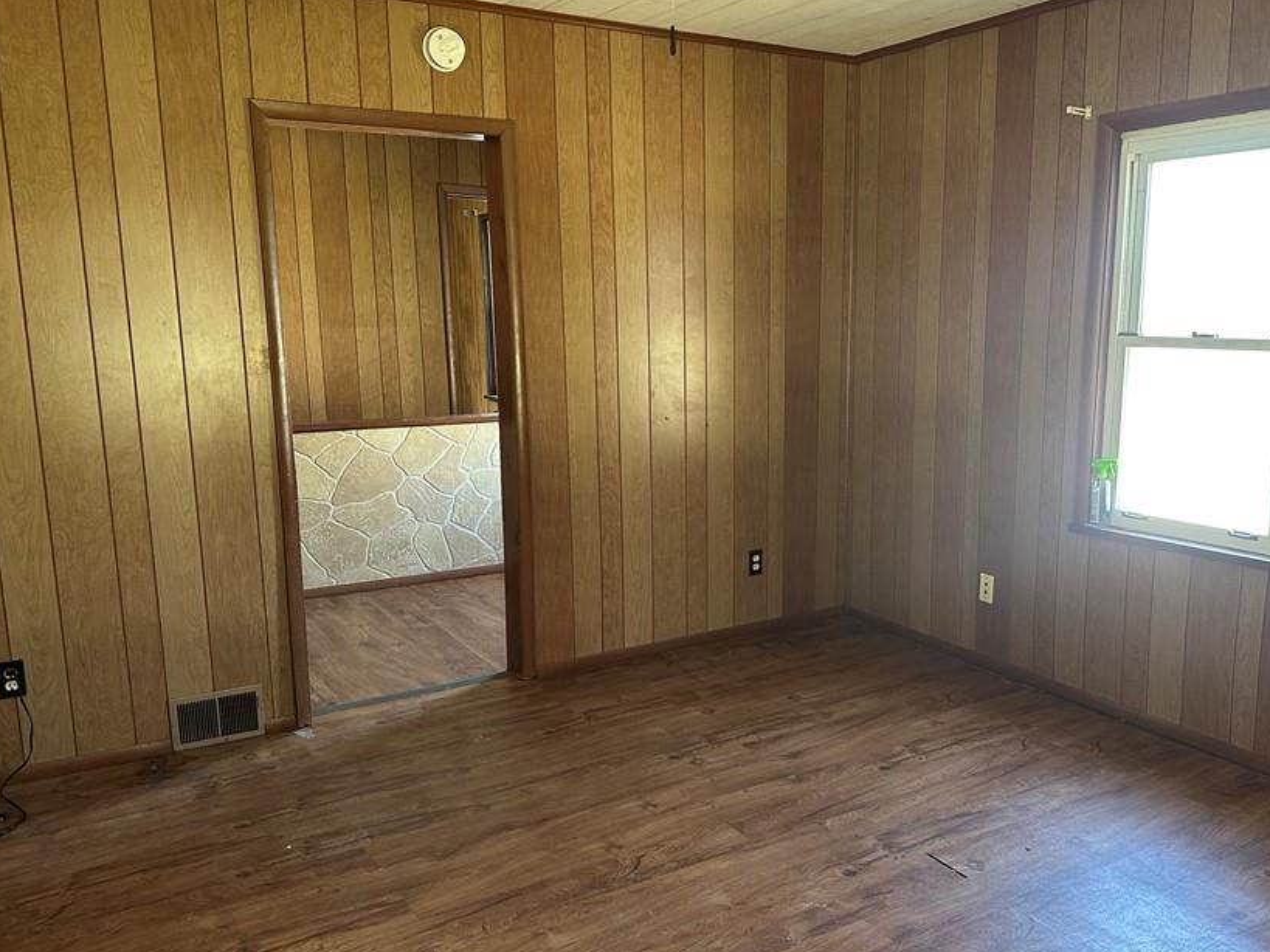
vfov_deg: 46.7
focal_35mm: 30
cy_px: 515
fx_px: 1100
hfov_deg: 59.5
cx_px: 754
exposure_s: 1/60
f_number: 1.78
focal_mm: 6.86
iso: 400
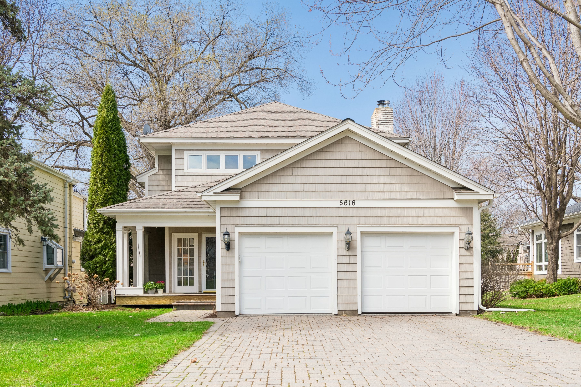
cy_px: 194
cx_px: 290
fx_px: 565
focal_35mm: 35
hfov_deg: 54.4
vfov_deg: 37.9
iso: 640
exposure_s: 1/640
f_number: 8
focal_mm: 35
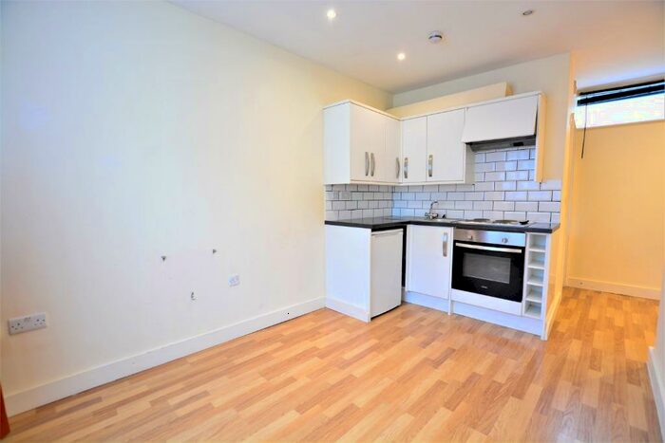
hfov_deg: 100.4
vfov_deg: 77.4
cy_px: 222
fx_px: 277
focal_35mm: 15
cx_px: 332
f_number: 3.5
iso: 280
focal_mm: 10
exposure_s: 1/15
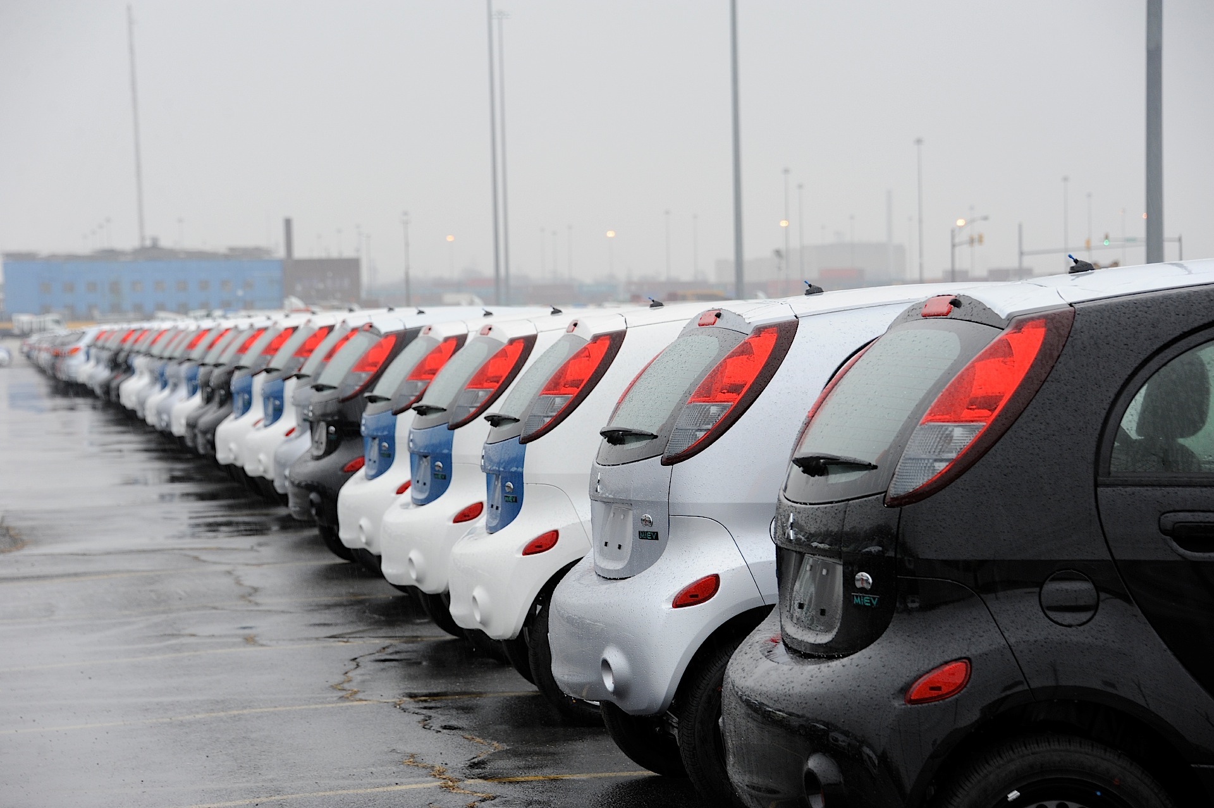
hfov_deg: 18.3
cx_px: 607
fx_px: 3775
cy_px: 404
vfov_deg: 12.2
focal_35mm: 112
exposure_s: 1/125
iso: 800
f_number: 6.3
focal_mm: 112
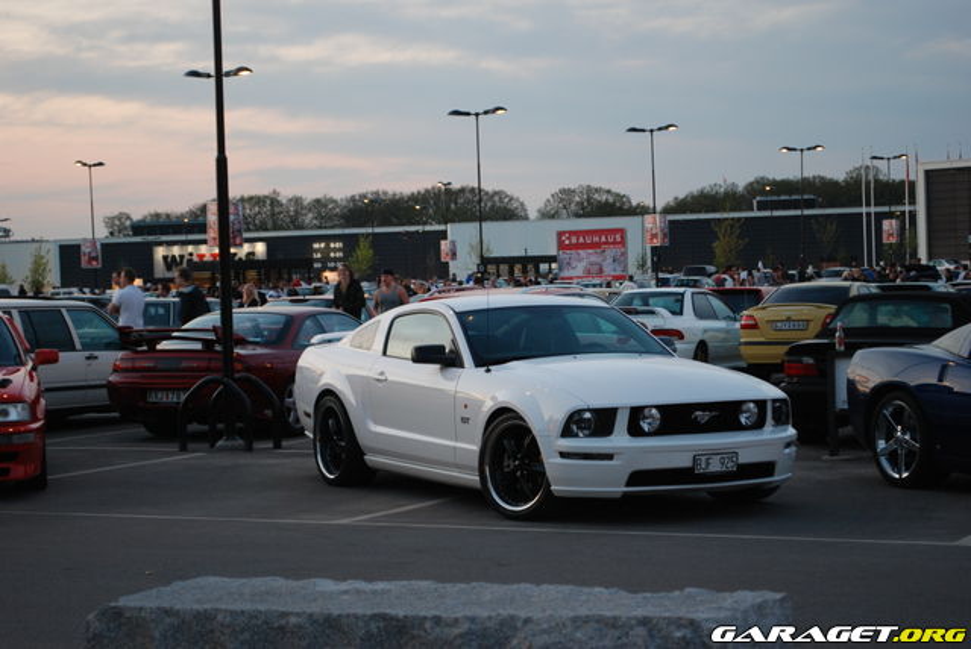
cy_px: 324
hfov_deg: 24.6
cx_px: 486
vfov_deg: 16.6
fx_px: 2227
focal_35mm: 82
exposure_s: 1/25
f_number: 5.6
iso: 400
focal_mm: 55
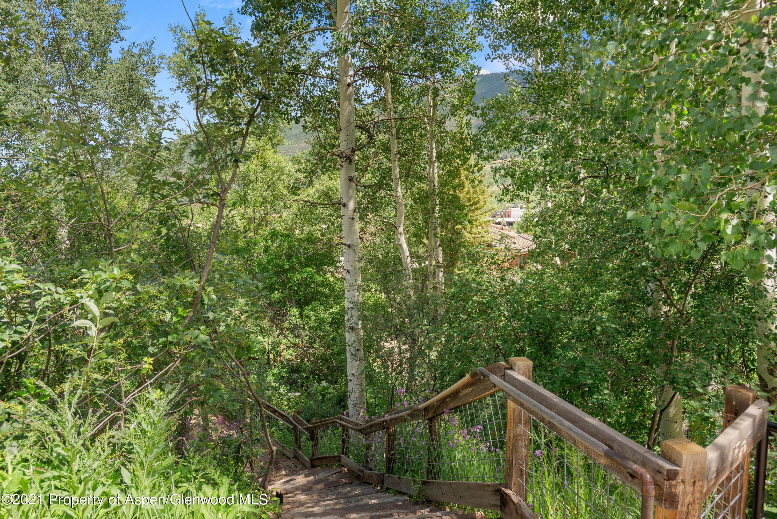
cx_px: 388
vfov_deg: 51.3
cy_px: 260
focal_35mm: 25
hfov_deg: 71.5
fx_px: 540
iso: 320
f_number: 7.1
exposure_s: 1/160
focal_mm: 25
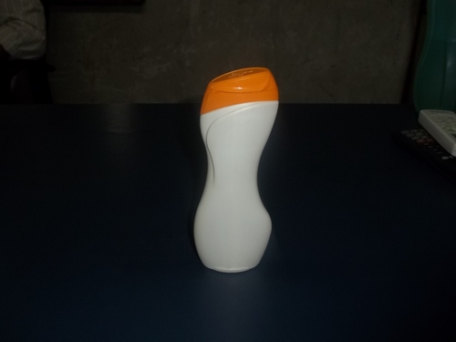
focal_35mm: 36
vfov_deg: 39.7
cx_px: 228
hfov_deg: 51.4
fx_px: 474
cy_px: 171
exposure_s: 1/30
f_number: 3.1
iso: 64
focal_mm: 6.5
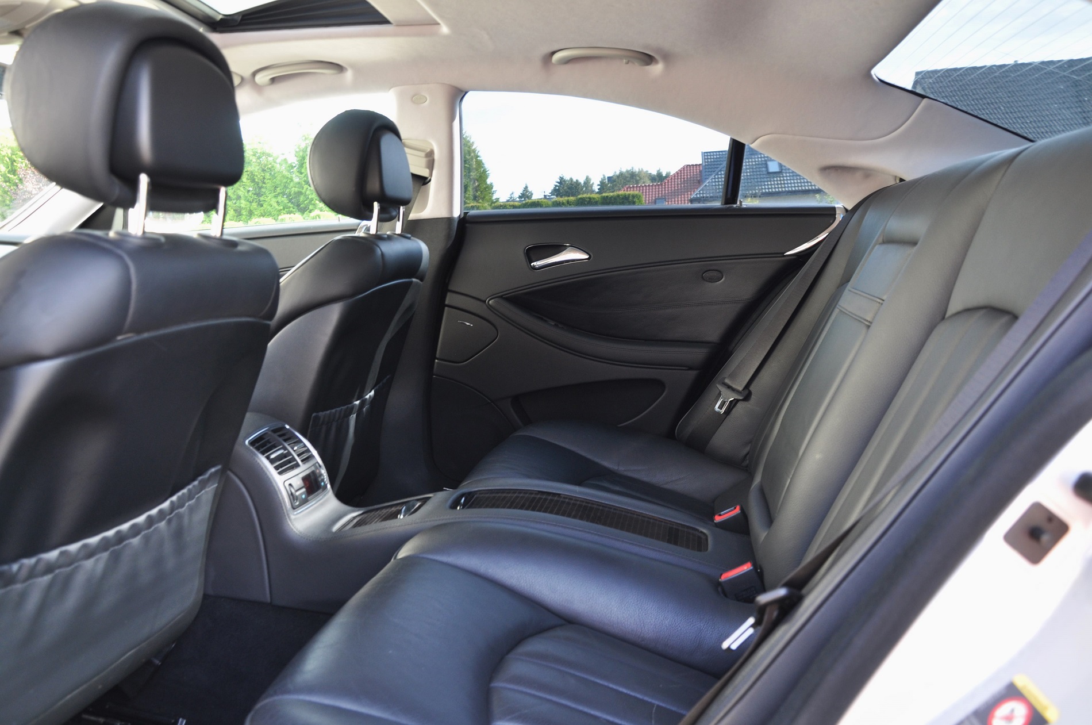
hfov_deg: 67.5
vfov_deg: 47.8
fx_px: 818
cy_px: 362
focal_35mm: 27
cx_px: 546
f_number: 5.6
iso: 250
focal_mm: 18
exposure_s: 1/30
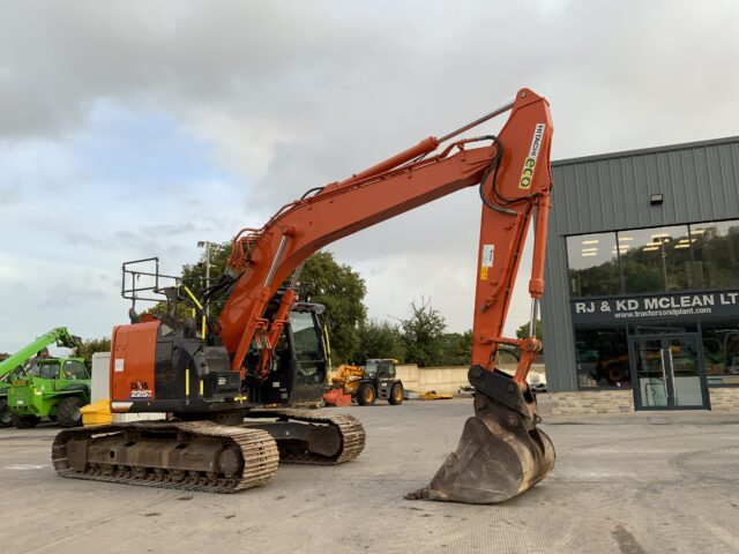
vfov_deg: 48.2
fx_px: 619
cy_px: 277
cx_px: 370
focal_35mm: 29
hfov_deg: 61.7
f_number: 1.8
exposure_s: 1/181
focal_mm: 3
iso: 16
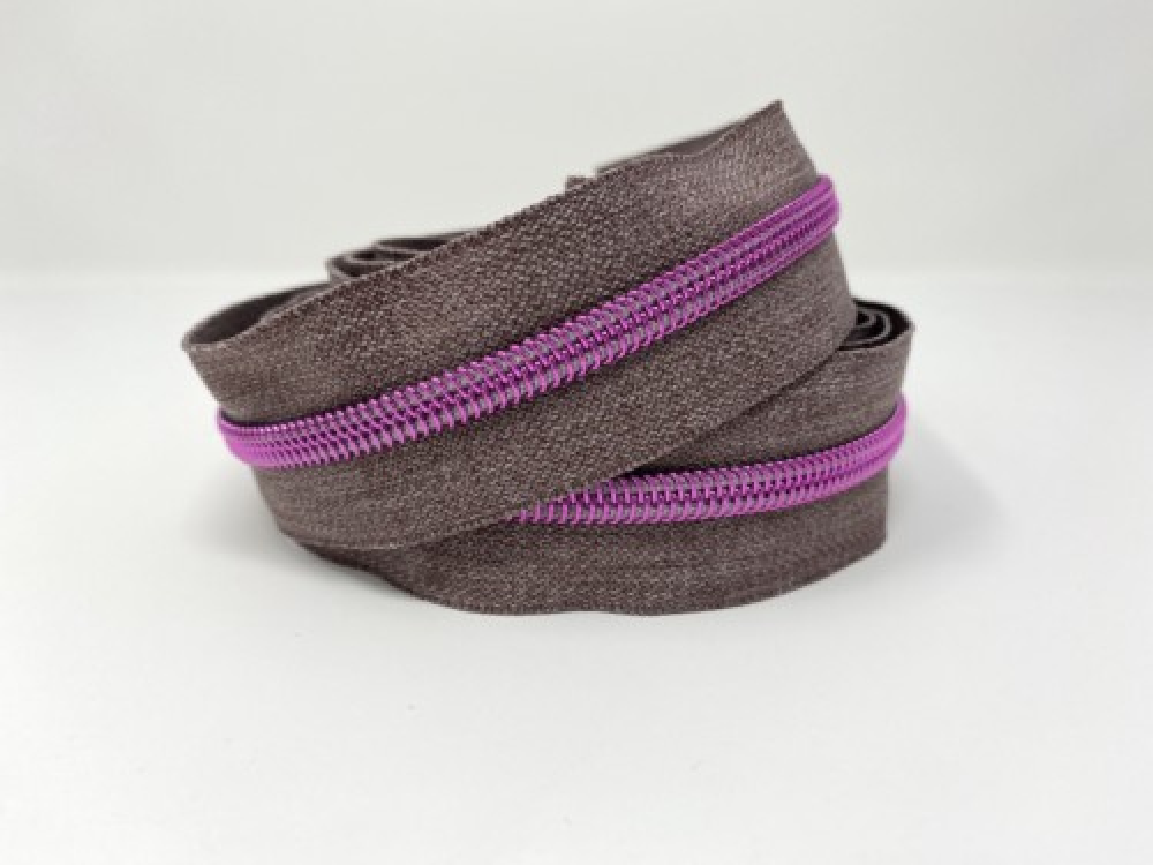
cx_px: 576
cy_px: 432
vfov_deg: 53.1
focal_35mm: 26
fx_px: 866
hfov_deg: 67.3
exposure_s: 1/209
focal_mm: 4.25
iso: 32
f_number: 1.8
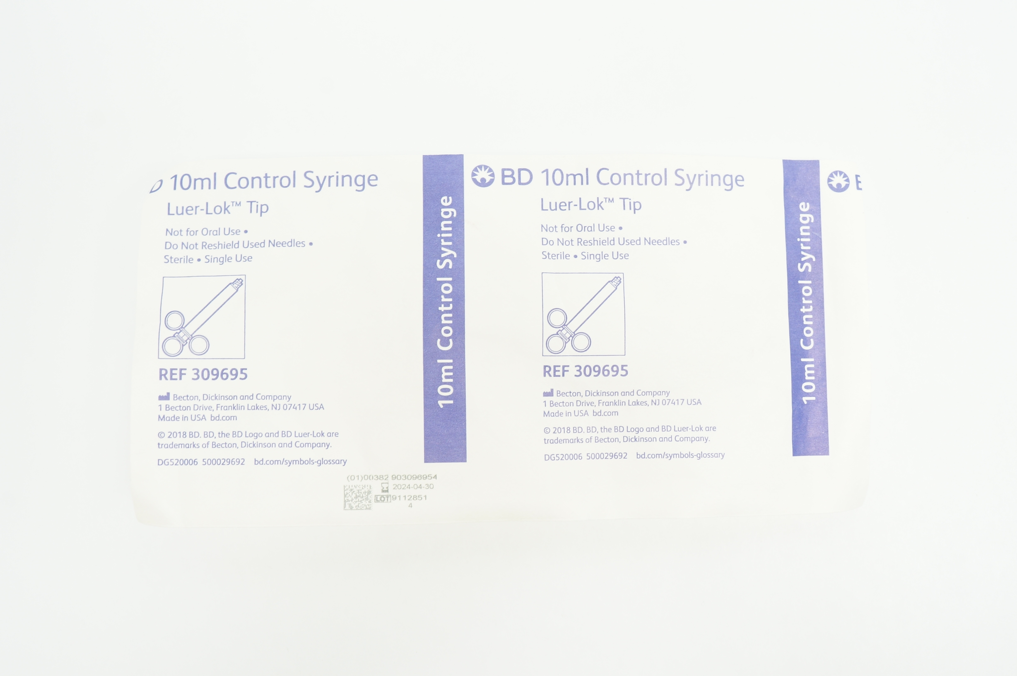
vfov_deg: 39.9
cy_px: 338
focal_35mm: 33
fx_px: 931
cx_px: 508
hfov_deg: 57.3
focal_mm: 22
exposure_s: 1/15
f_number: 9
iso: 400
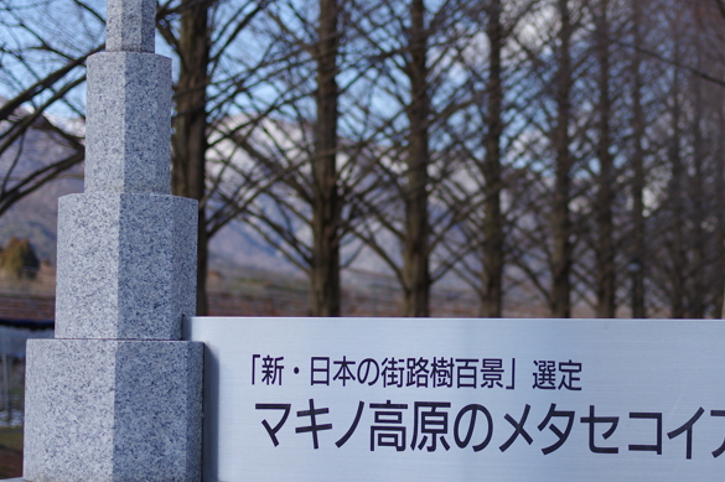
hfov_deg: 22.3
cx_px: 513
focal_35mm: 91
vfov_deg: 15.0
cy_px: 234
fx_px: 1831
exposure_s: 1/1000
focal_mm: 35
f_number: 2.8
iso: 100
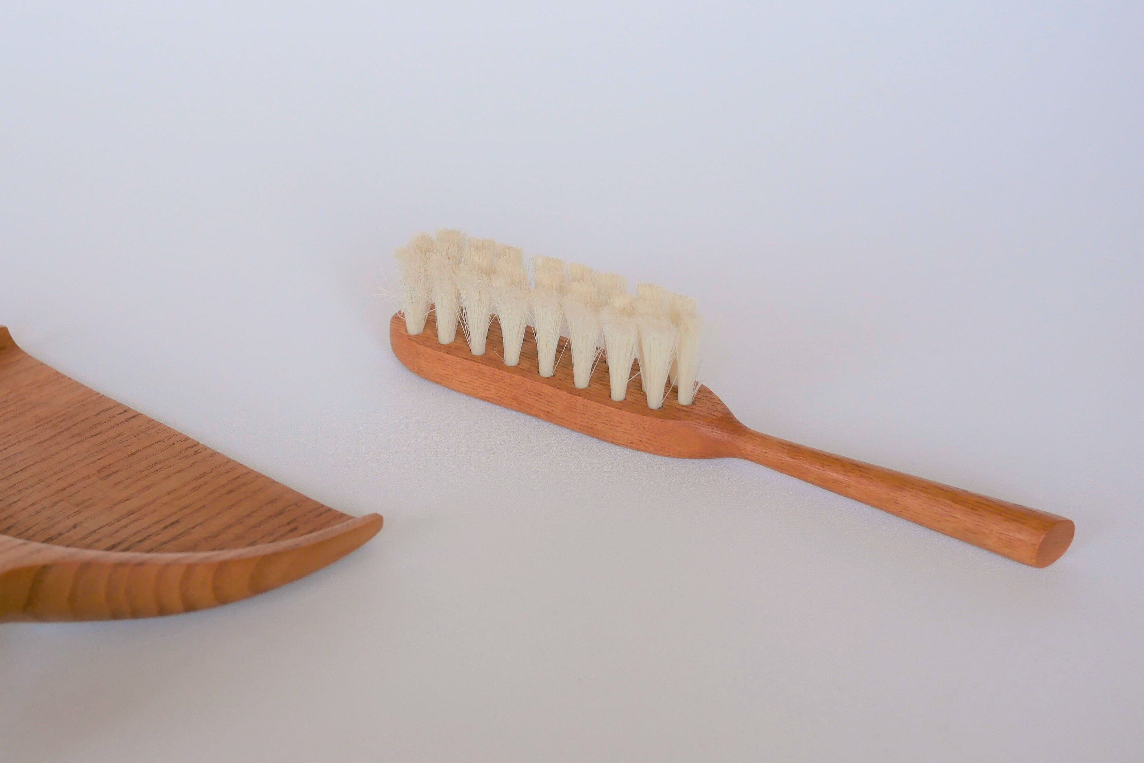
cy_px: 356
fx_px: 1811
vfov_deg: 23.8
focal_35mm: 57
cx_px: 397
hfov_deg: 34.8
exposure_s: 1/320
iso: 200
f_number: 2.8
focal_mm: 20
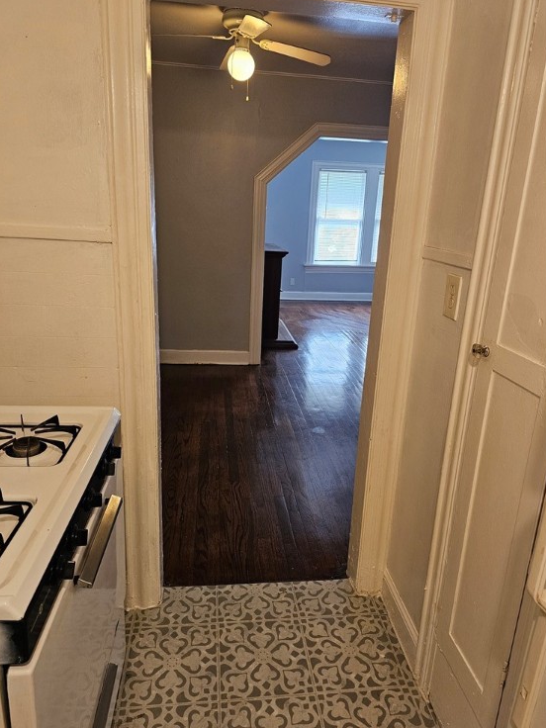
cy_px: 364
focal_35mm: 24
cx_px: 266
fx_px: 505
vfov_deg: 71.6
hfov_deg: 56.8
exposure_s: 1/240
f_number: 1.7
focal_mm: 6.3
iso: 500
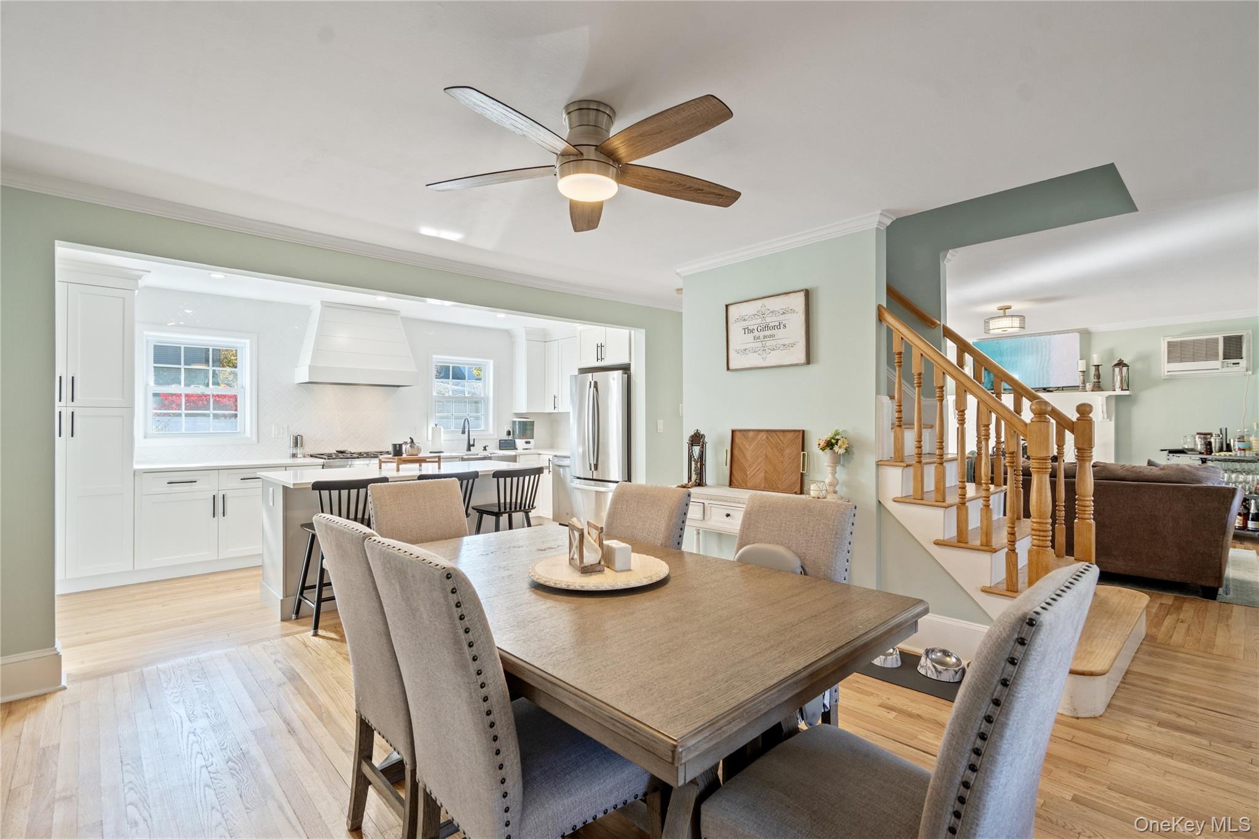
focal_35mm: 16
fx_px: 559
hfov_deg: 96.7
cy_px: 420
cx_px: 630
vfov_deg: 73.7
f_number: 5.6
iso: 640
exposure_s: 1/10
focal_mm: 16
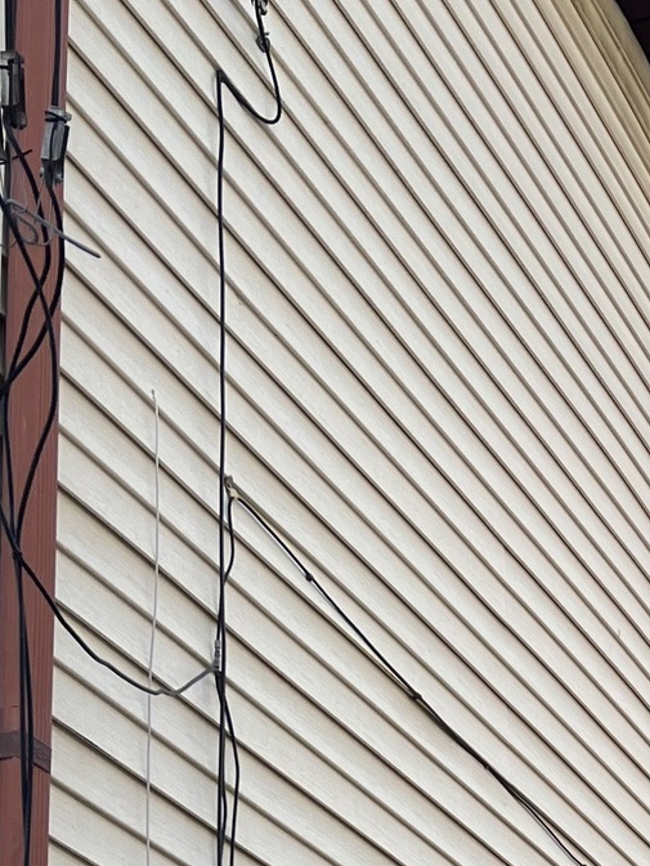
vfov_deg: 18.8
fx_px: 2228
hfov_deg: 15.6
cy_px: 1386
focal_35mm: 89
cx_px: 896
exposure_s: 1/1295
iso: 50
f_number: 1.5
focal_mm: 5.7
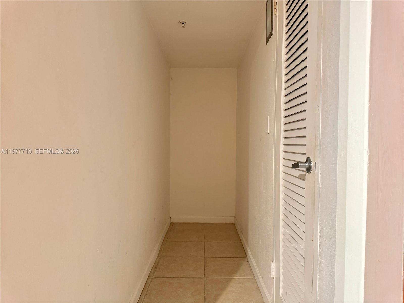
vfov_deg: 56.8
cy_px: 152
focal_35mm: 24
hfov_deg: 71.6
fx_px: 280
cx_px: 202
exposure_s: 1/60
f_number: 1.78
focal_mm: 6.76
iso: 250
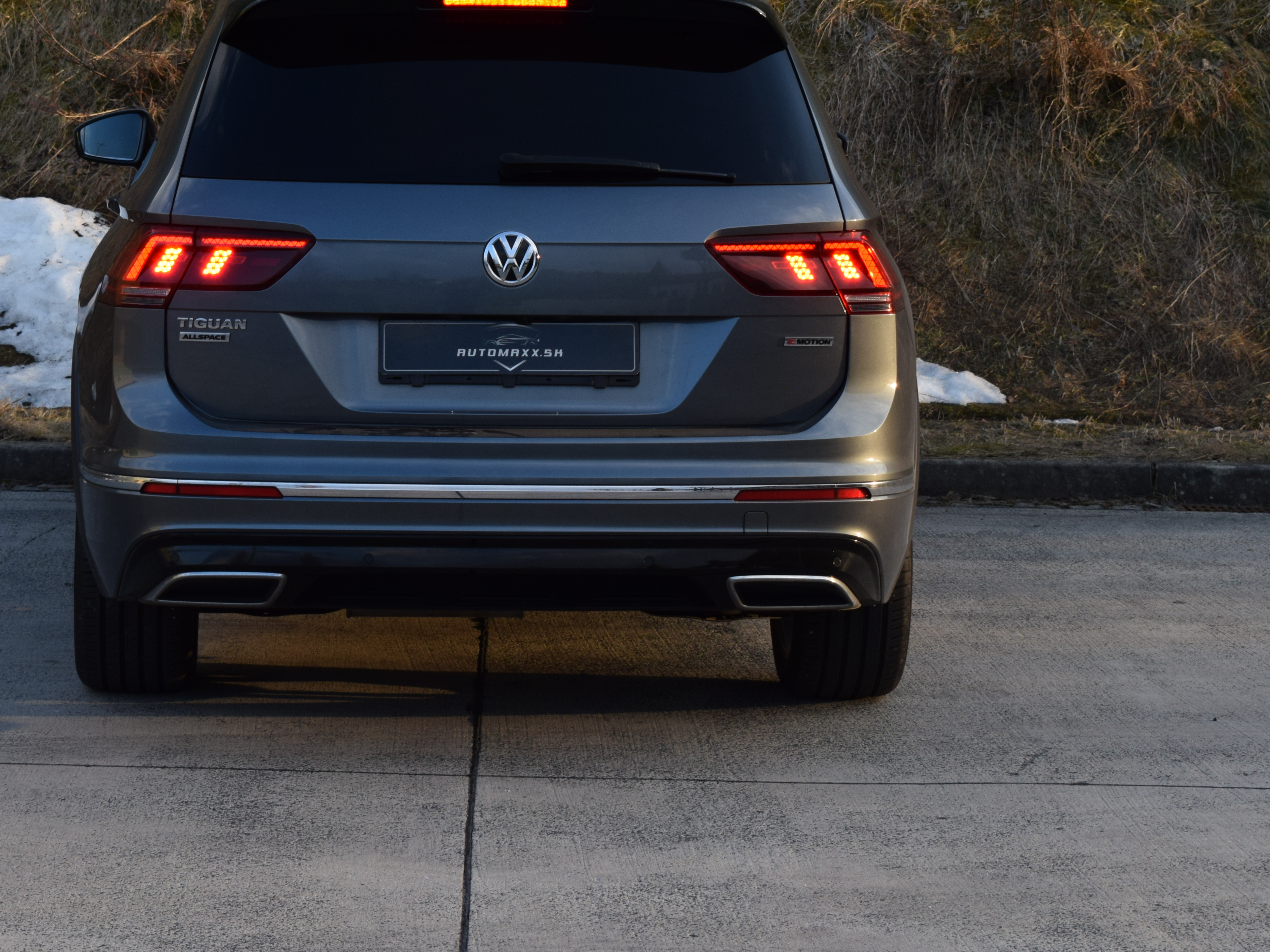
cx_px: 472
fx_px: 4036
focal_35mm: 110
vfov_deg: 13.4
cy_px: 292
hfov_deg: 17.9
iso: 400
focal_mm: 48
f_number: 8
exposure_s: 1/250
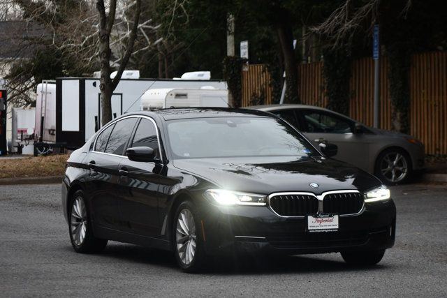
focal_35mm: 138
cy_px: 149
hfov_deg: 14.9
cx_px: 224
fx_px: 1714
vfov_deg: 9.9
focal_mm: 92
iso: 500
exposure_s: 1/250
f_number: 4.8
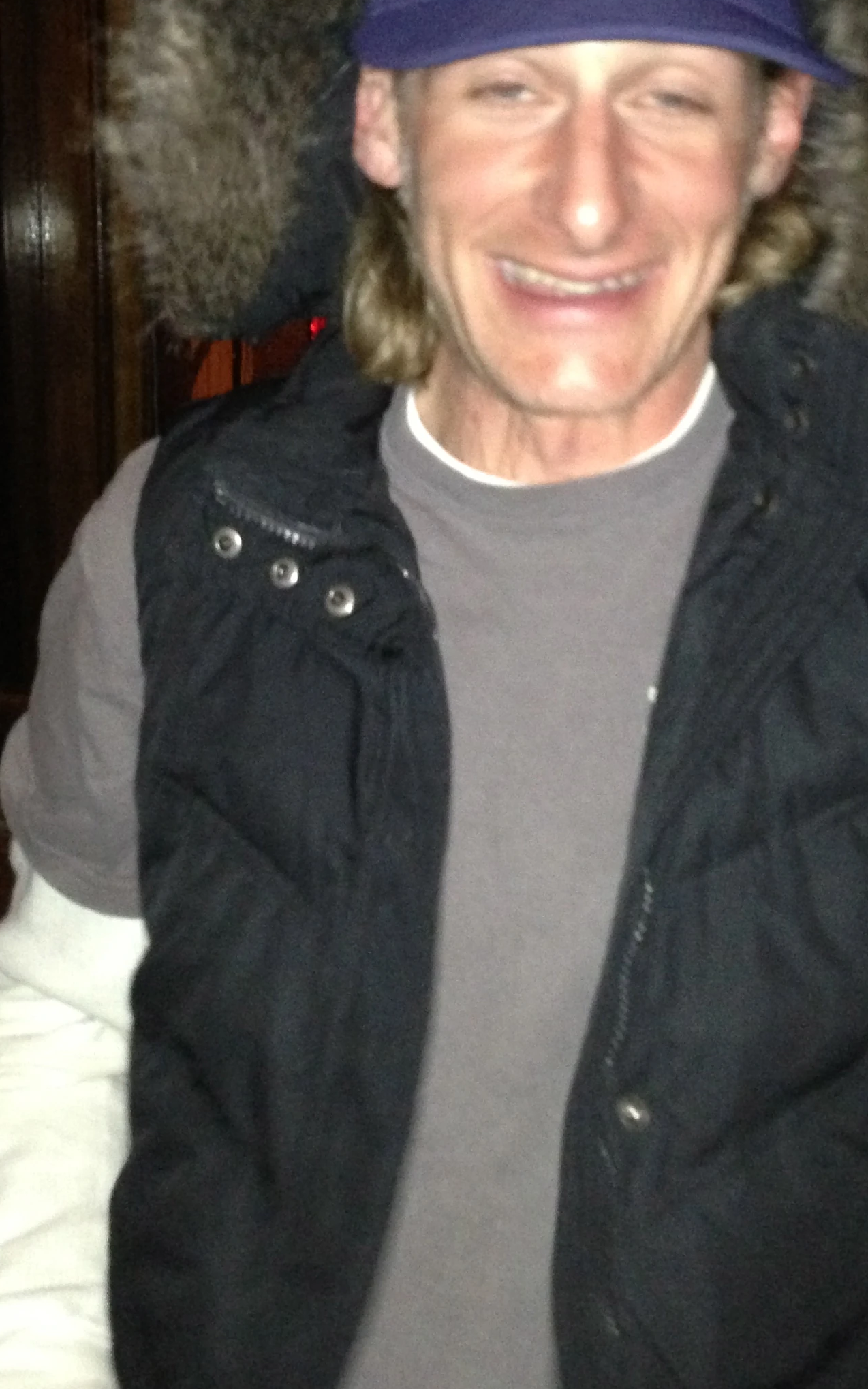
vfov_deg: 36.1
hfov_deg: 23.1
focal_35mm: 56
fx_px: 2120
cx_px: 482
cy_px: 535
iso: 500
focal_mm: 4.13
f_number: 2.4
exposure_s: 1/16
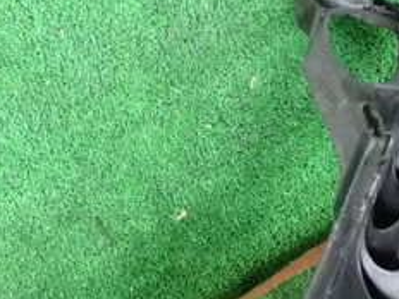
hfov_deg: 18.2
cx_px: 40
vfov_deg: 13.7
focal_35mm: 106
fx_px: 1222
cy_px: 304
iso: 1600
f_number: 2.8
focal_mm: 7.31
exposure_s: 1/125
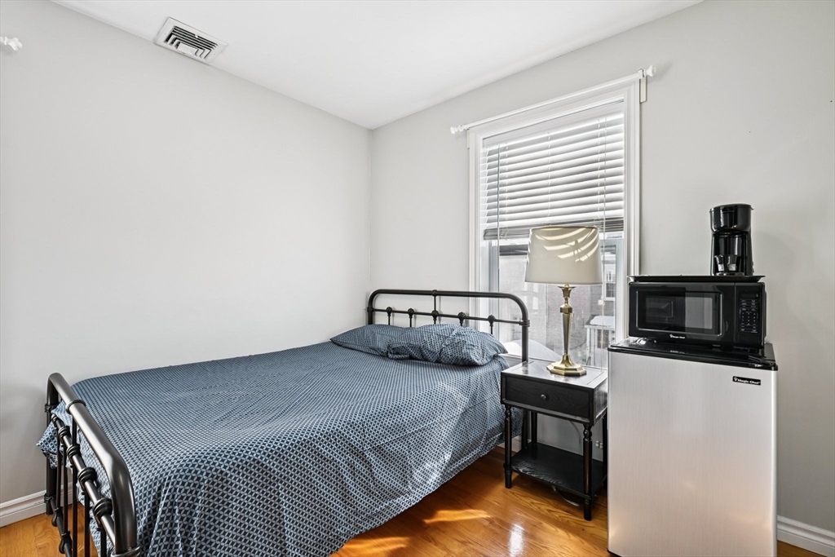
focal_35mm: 16
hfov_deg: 96.7
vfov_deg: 73.8
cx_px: 418
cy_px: 278
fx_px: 371
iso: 400
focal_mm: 16
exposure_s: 1/60
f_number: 8
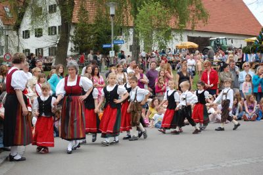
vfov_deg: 17.5
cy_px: 88
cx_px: 132
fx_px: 569
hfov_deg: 26.0
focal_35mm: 78
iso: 200
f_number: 6.3
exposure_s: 1/160
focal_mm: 52
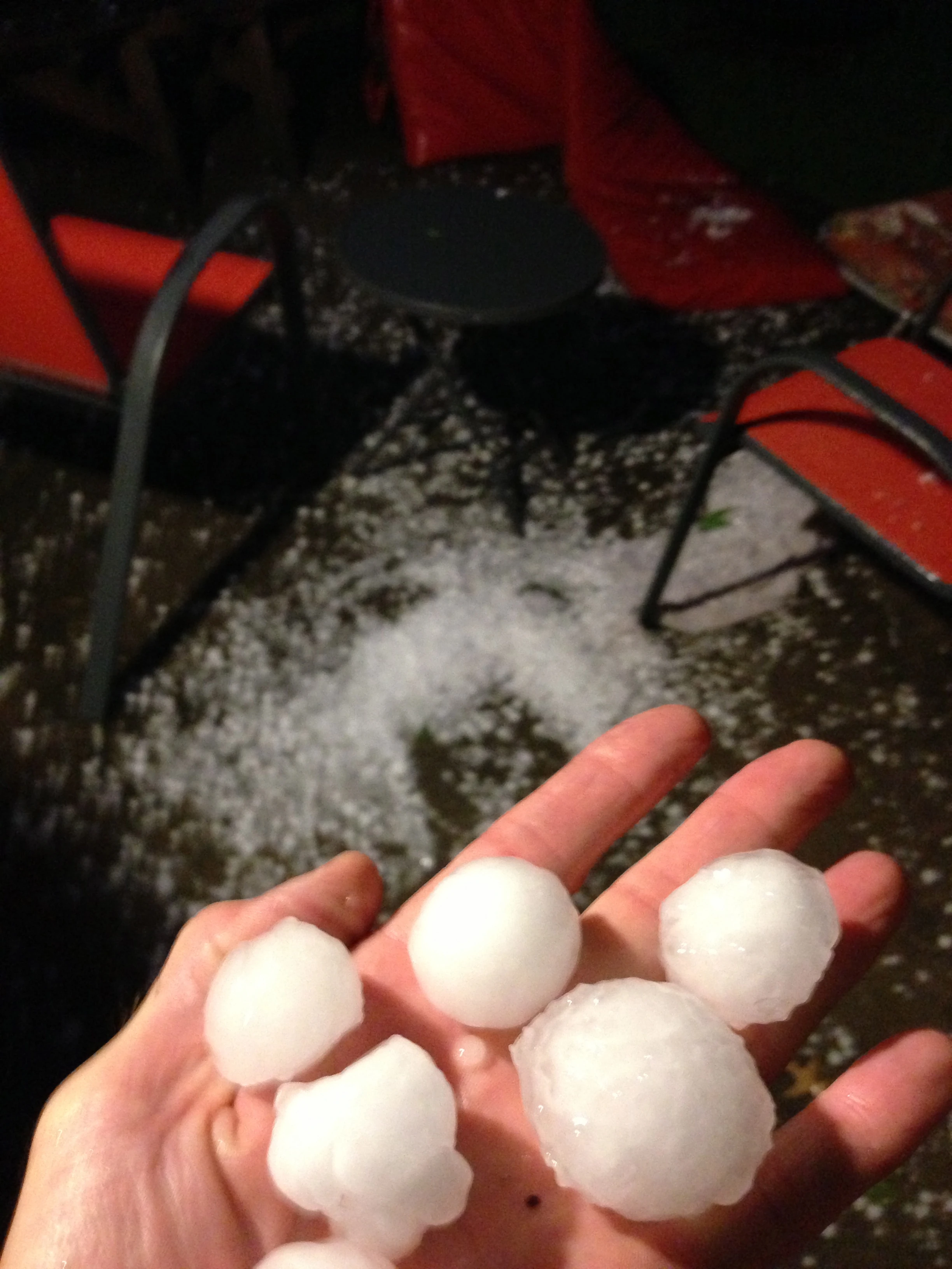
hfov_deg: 42.9
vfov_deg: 55.4
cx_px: 476
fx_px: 1210
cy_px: 634
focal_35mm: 33
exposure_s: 1/15
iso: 640
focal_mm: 4.13
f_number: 2.4
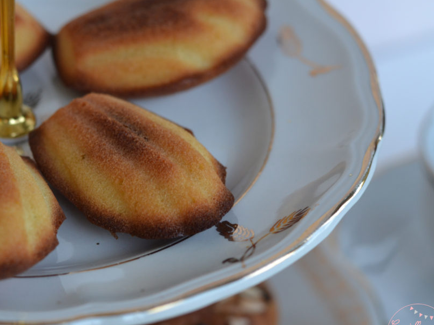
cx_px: 146
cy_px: 170
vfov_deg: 14.1
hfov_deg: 18.7
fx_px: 1316
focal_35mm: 105
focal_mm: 50
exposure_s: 1/60
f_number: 4
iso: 400
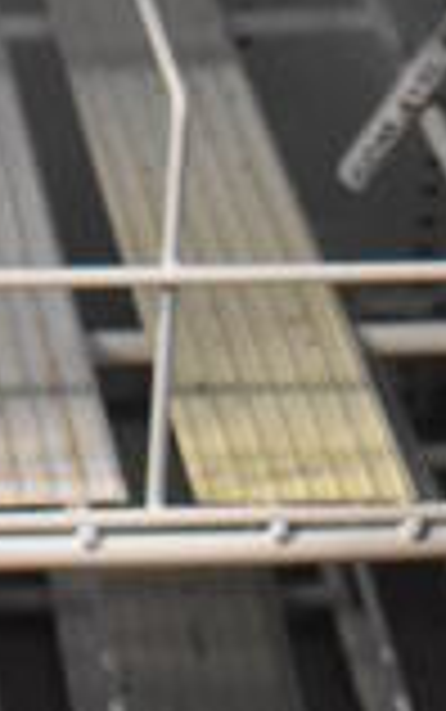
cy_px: -443
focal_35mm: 159
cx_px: -392
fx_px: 3087
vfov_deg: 12.3
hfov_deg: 8.0
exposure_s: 1/125
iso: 3200
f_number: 3.5
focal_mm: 18
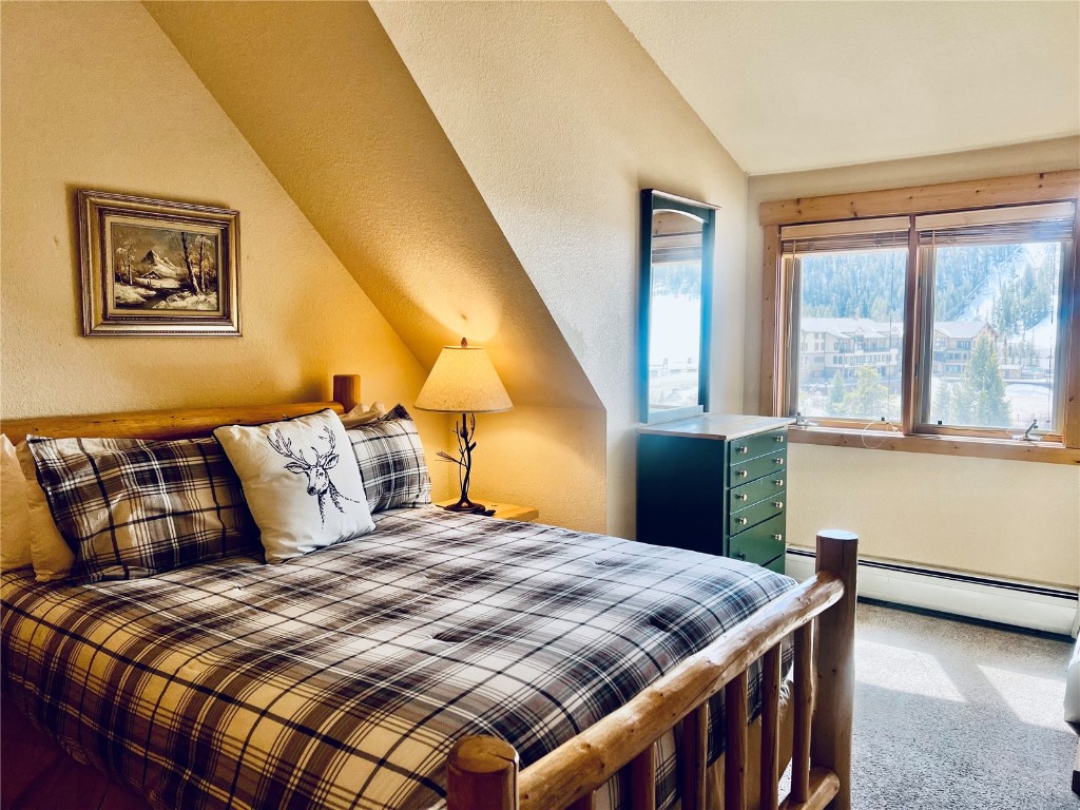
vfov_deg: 53.1
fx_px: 811
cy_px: 405
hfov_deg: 67.3
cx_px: 540
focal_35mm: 26
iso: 40
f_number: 1.5
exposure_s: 1/259
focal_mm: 5.7
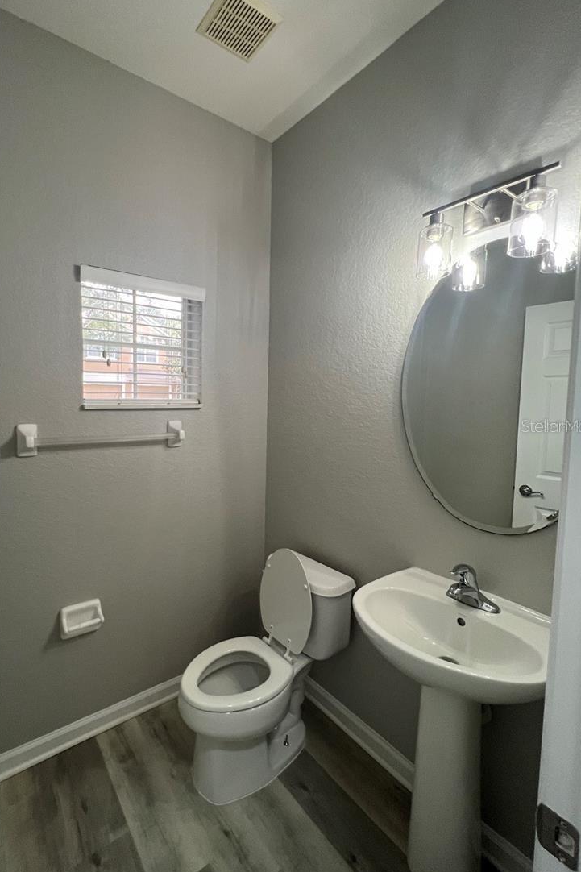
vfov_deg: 100.4
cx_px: 234
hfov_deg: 76.5
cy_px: 426
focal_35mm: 15
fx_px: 363
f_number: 1.8
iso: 125
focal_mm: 1.57
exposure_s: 1/120
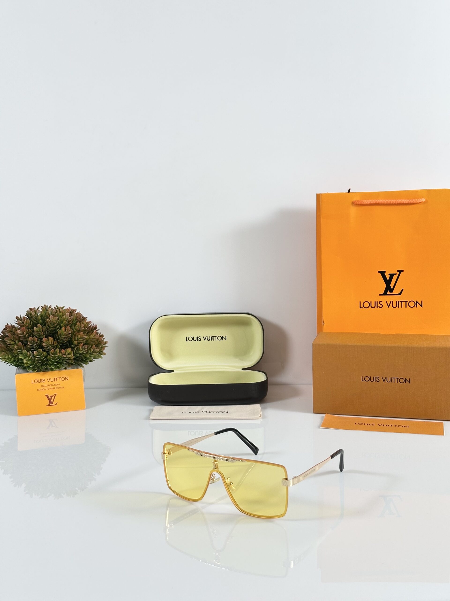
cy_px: 300
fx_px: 832
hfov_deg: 30.3
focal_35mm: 48
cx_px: 225
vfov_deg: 39.7
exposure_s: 1/100
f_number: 1.78
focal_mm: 6.86
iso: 64
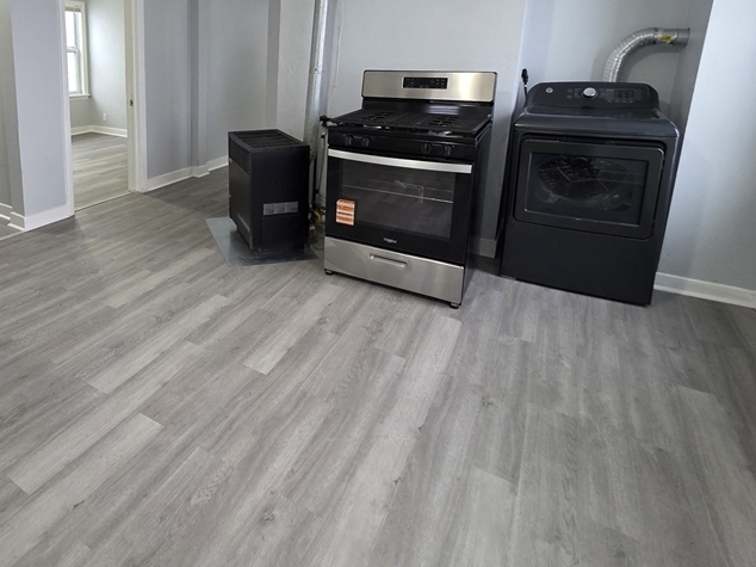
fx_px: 458
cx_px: 222
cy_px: 158
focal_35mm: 21
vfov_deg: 60.7
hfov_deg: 75.2
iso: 320
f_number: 1.9
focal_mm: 2.2
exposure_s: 1/60
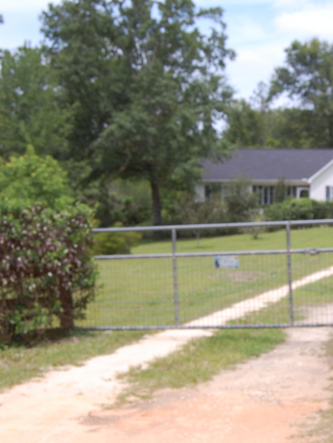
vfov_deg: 26.7
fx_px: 936
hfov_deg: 19.9
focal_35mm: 73
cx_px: 278
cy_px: 231
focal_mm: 28
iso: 200
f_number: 8
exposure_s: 1/250
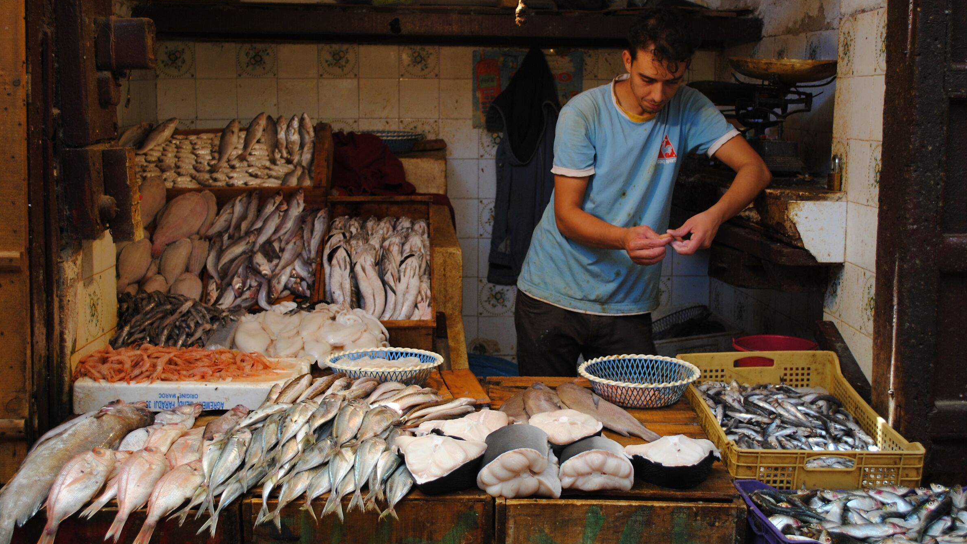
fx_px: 1308
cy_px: 277
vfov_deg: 23.5
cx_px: 489
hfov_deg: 40.6
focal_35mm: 51
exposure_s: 1/50
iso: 200
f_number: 4.8
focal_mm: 32
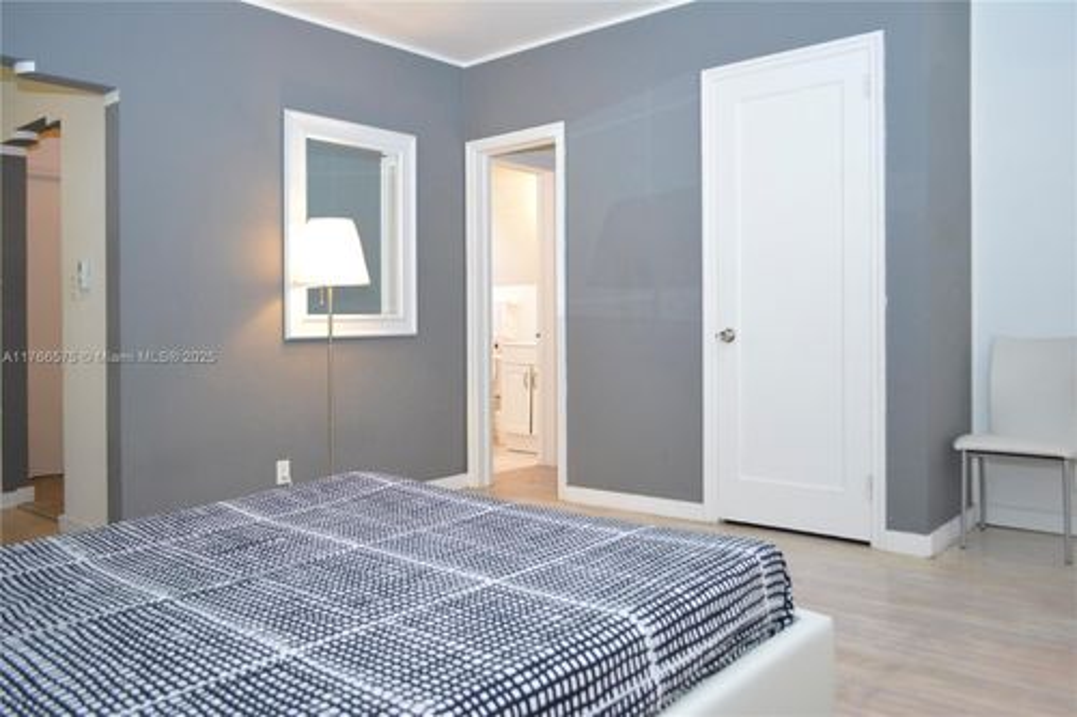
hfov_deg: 67.4
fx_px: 807
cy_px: 358
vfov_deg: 47.9
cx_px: 538
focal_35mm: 27
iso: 800
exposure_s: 1/40
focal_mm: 18
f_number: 3.5
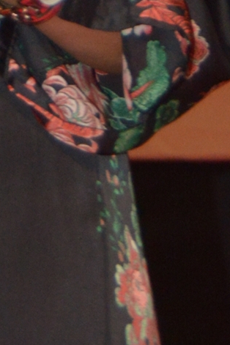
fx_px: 6842
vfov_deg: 2.9
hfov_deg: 1.9
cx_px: -128
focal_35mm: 714
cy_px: -92
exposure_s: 1/80
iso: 2000
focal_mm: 120
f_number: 6.3
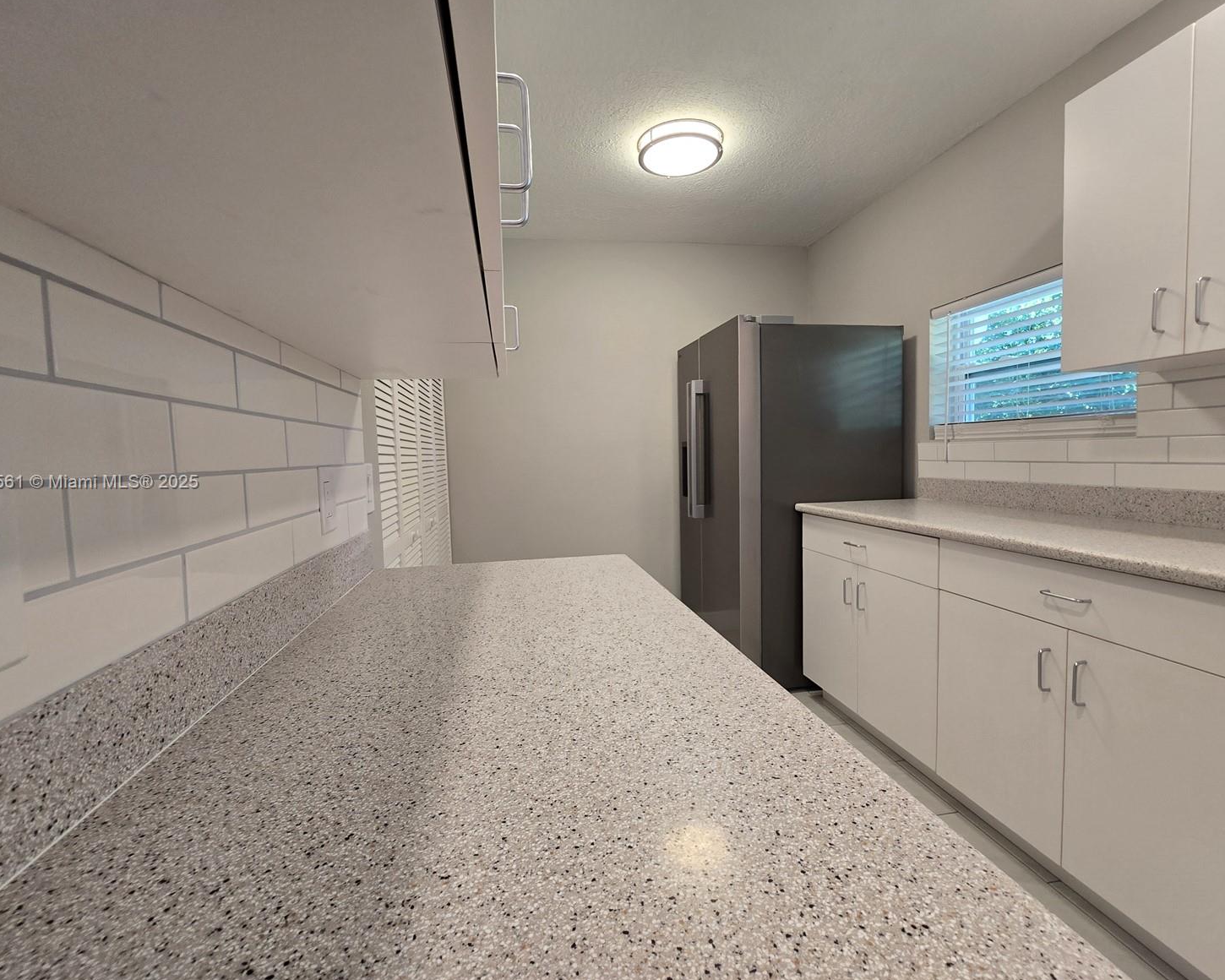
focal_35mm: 14
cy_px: 483
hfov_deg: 100.7
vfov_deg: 88.0
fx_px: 508
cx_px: 604
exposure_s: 1/60
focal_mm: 2.2
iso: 100
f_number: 2.2
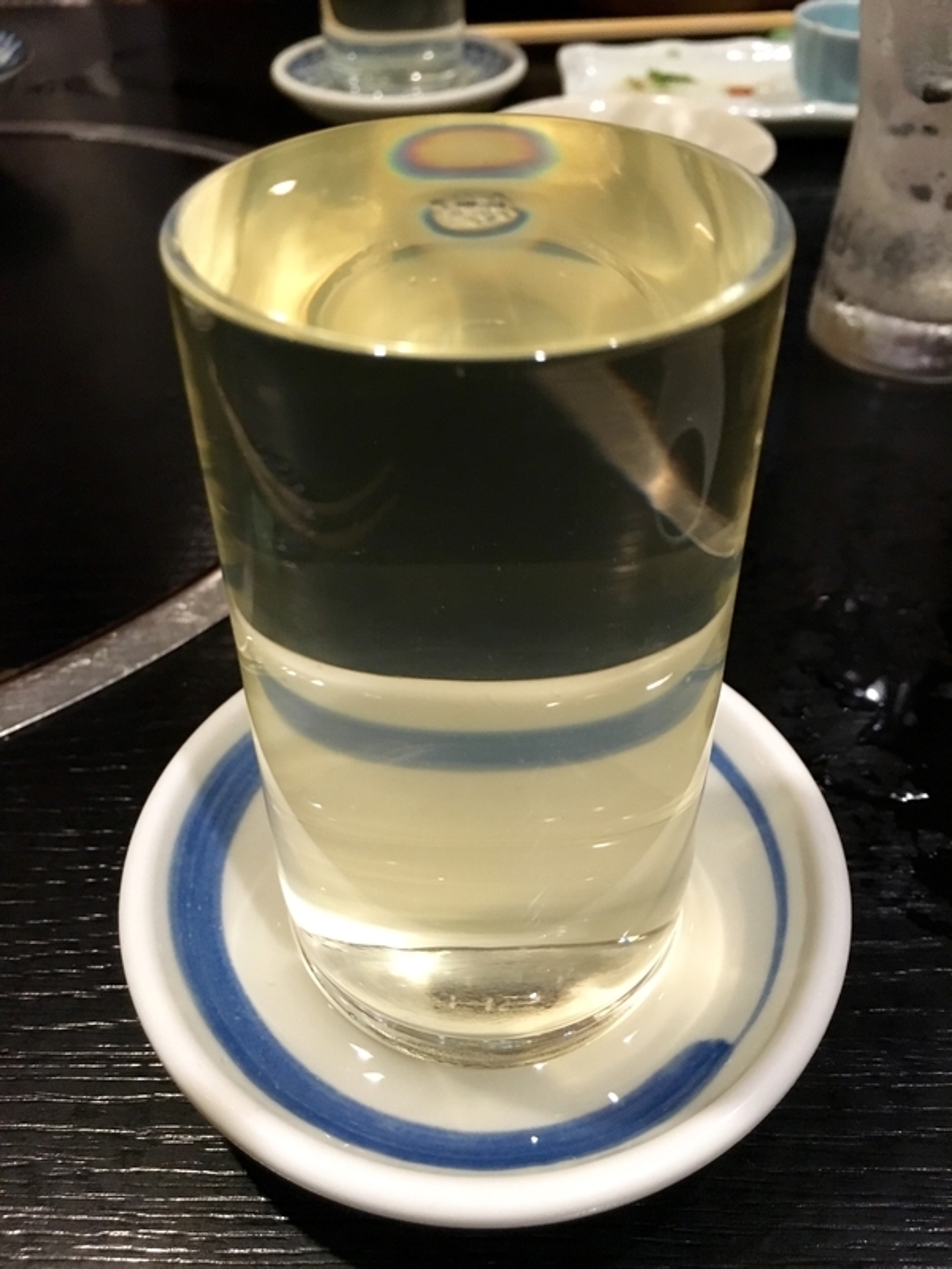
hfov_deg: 48.2
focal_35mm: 29
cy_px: 634
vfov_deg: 61.7
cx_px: 476
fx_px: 1063
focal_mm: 4.15
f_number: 2.2
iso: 250
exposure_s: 1/15
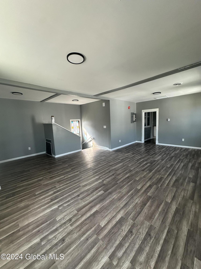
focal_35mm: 14
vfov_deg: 102.1
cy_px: 134
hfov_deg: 85.7
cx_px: 100
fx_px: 108
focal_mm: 2.22
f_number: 2.2
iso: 125
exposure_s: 1/99
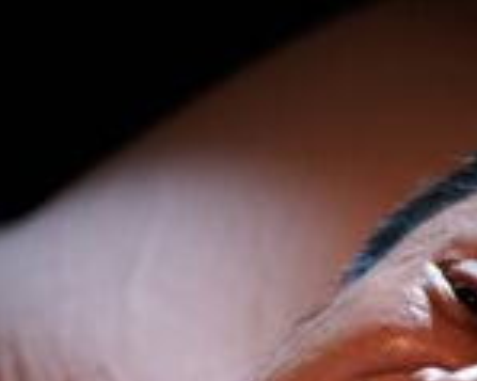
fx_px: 6250
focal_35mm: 443
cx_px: 455
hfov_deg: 4.4
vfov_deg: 3.5
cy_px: 424
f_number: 2.8
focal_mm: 176
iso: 4000
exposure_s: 1/125
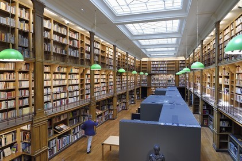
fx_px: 161
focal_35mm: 24
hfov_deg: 73.8
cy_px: 80
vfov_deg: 53.1
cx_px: 121
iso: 1600
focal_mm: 24
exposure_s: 1/40
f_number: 7.1
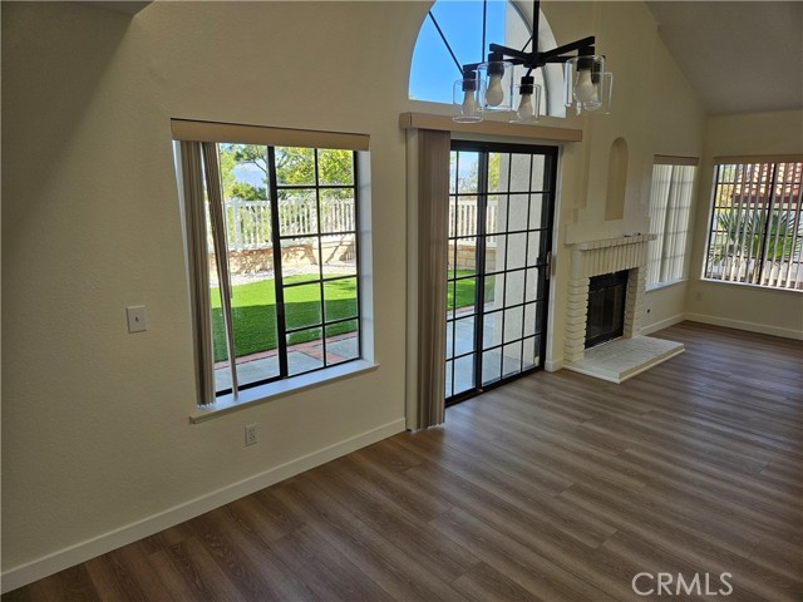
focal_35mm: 23
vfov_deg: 58.9
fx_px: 534
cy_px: 301
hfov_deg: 73.9
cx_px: 402
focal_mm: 5.4
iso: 25
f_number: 1.8
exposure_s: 1/180
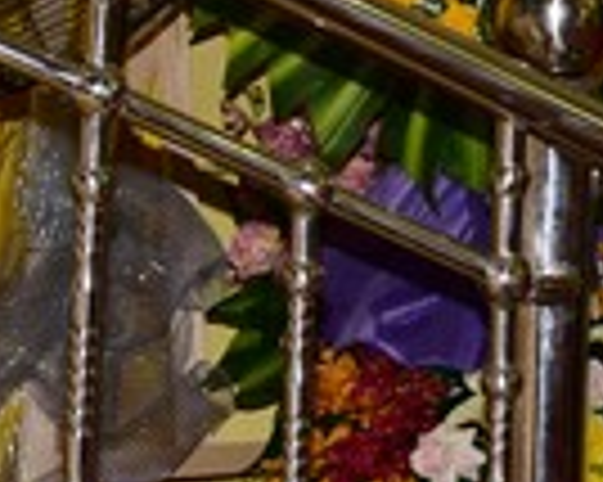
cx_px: 936
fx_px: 3906
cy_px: -419
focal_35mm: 219
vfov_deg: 6.9
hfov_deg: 8.6
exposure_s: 1/40
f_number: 5
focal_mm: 48
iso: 400
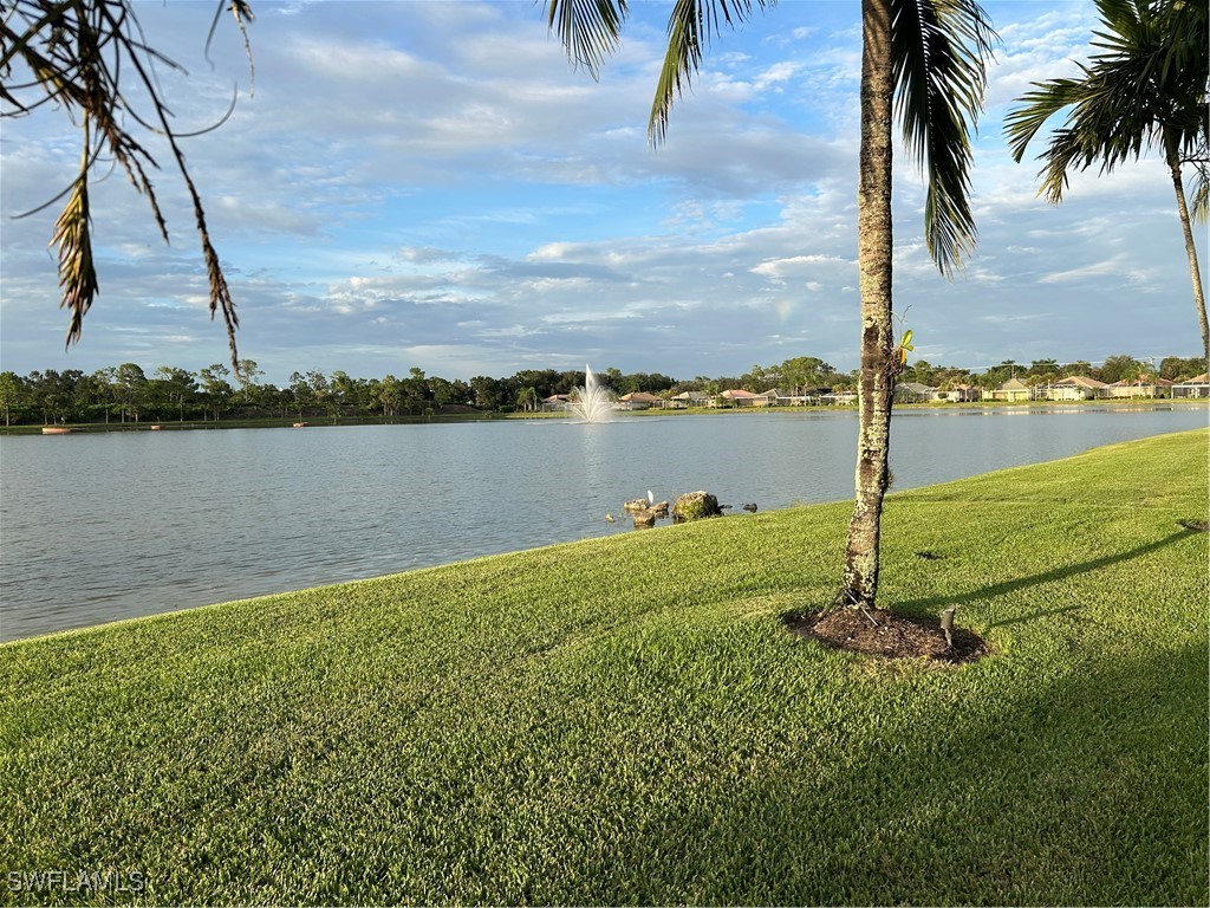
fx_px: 909
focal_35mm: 26
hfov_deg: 67.3
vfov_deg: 53.1
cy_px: 454
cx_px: 605
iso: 50
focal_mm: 5.7
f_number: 1.5
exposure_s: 1/1751
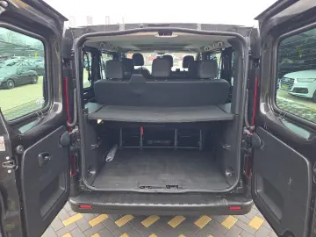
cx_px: 158
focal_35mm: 23
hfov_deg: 73.9
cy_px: 118
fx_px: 210
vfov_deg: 58.9
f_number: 1.7
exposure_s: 1/180
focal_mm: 6.25
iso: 200
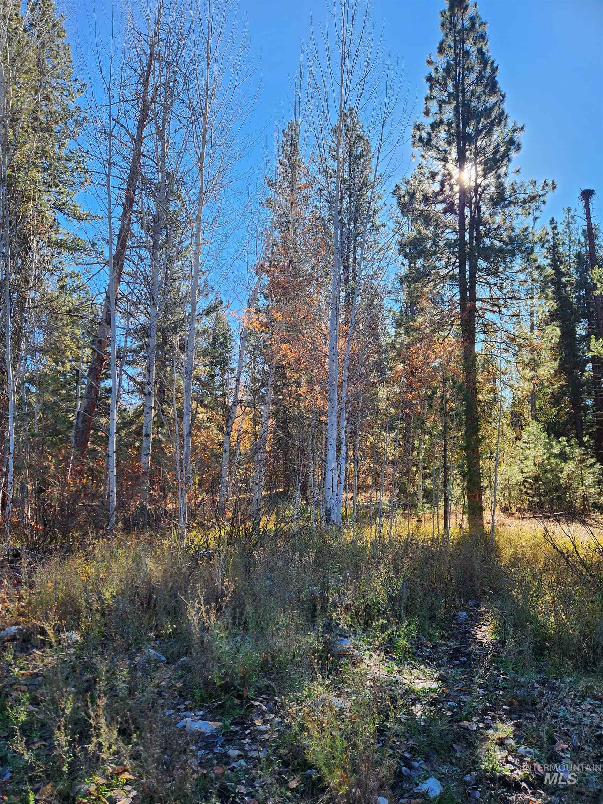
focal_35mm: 23
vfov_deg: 73.9
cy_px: 402
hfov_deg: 58.9
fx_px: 534
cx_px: 302
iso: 20
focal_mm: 5.4
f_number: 1.8
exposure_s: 1/397
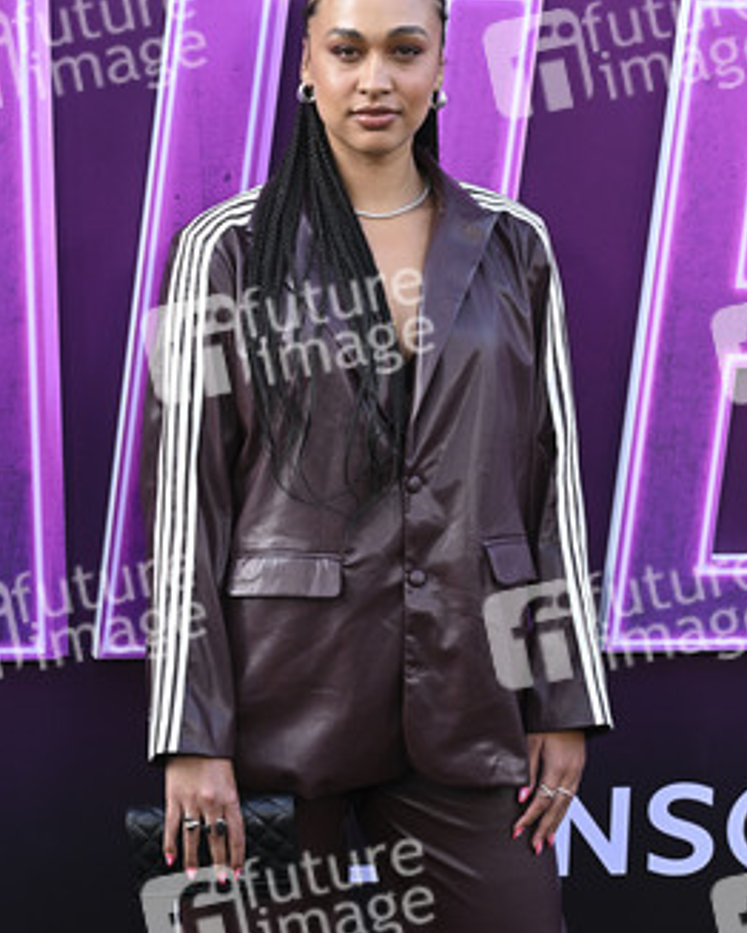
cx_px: 371
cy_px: 479
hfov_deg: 16.4
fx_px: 2595
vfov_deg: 20.4
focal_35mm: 94
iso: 1000
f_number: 6.3
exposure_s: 1/320
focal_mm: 82
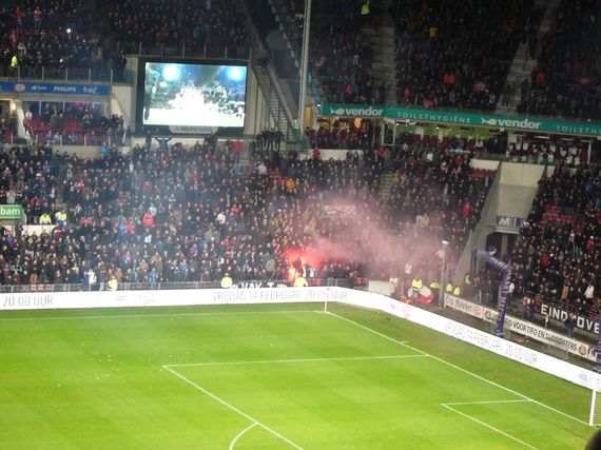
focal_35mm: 105
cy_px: 225
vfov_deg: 14.1
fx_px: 1822
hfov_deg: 18.7
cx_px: 300
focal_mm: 17.4
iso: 200
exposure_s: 1/13
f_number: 4.9
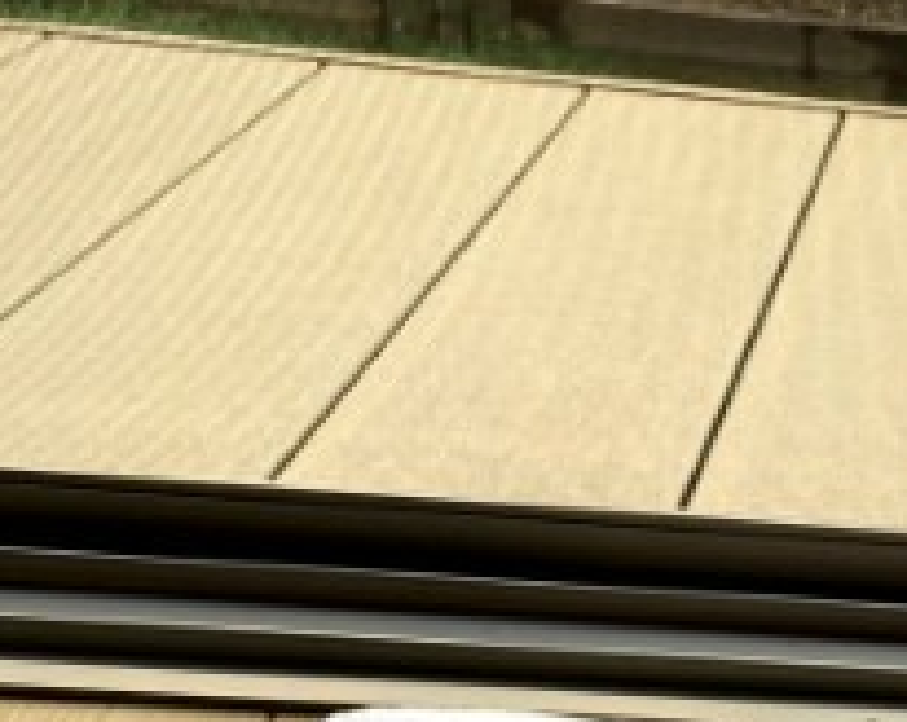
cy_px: 669
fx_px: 2117
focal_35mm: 79
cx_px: 1387
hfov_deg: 20.5
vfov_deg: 19.0
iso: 64
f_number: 1.8
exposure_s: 1/122
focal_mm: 4.25
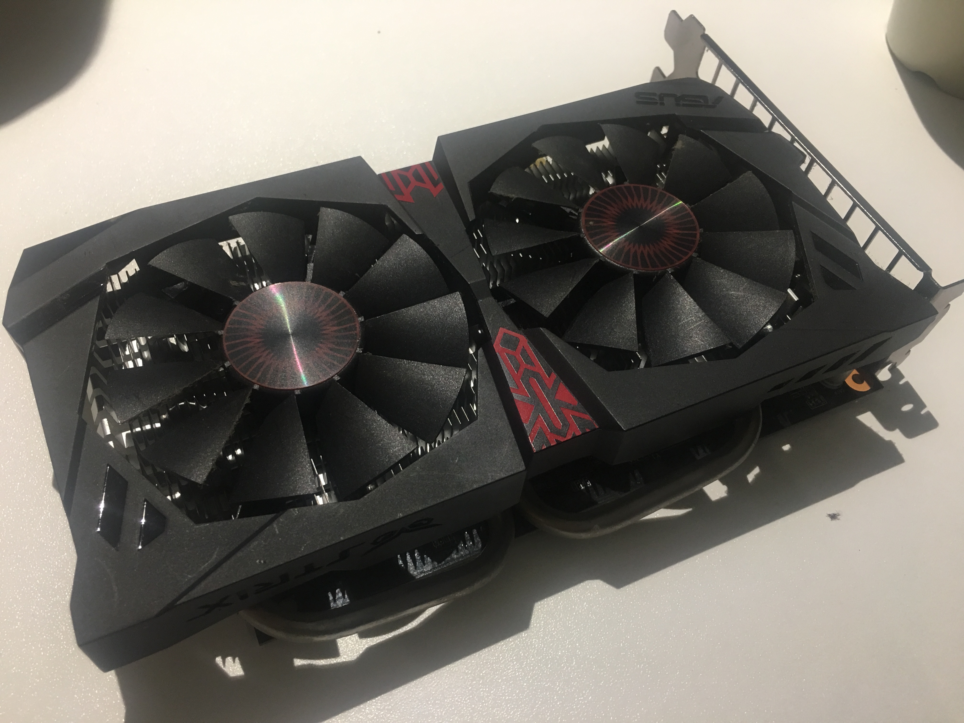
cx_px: 482
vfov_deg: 48.2
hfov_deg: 61.7
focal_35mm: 29
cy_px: 362
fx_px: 808
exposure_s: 1/17
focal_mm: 4.15
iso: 64
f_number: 2.2
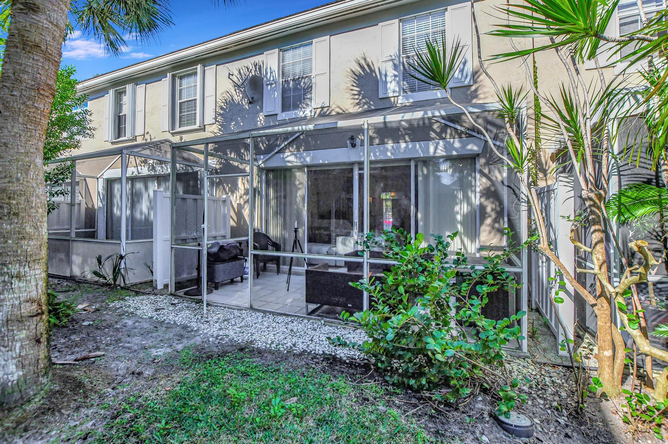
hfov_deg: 100.4
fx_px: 278
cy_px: 222
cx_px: 334
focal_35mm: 15
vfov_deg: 77.2
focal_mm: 10
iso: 1000
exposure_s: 1/1250
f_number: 8
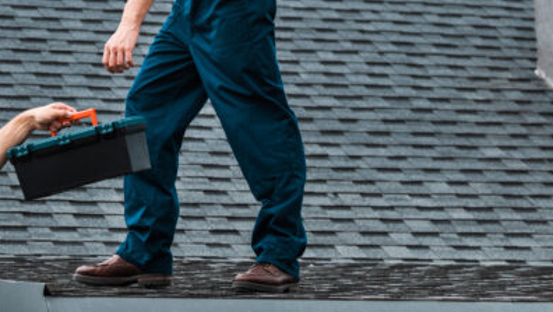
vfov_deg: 5.3
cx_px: 306
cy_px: 50
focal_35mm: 230
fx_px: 3373
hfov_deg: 9.4
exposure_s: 1/1000
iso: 100
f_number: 3.5
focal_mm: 85
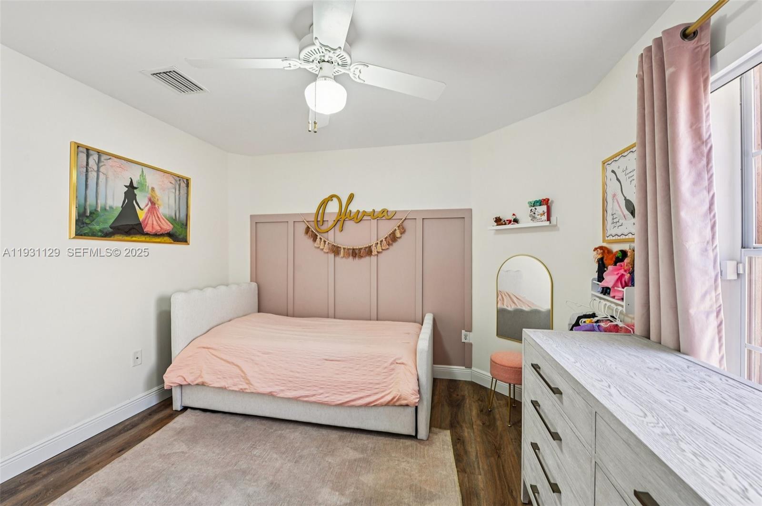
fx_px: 296
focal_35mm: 14
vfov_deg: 81.1
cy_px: 253
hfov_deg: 104.3
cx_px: 381
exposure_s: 1/10
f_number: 8
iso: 400
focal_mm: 14
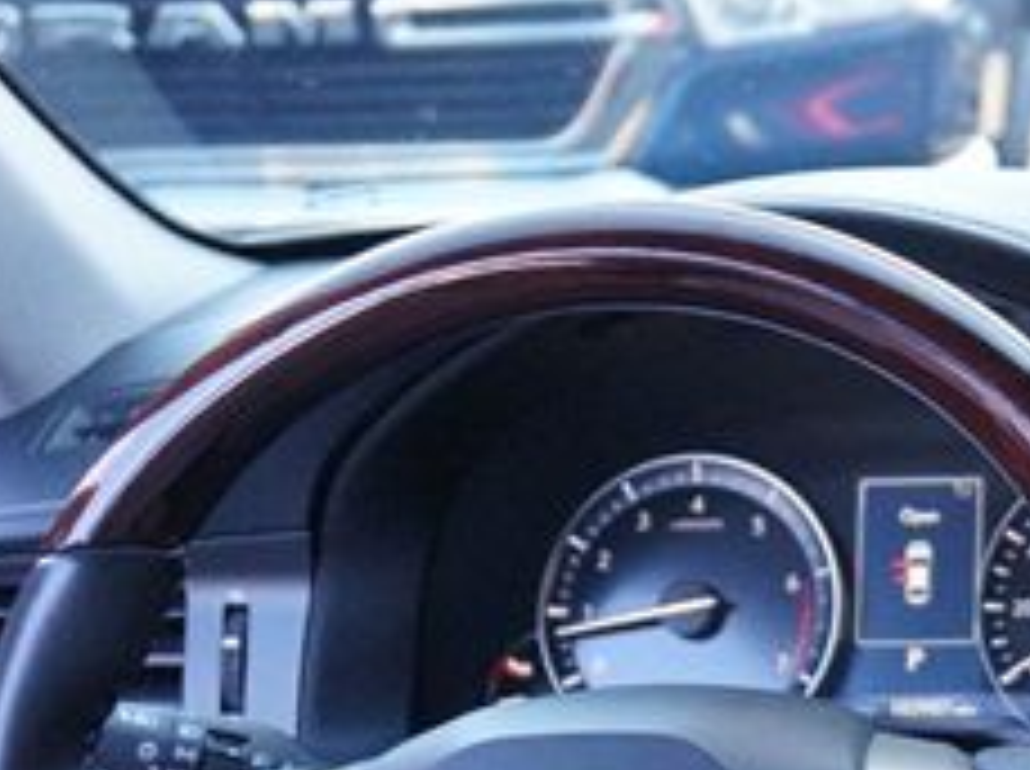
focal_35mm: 113
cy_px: 842
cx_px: 1336
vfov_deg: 12.8
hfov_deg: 16.5
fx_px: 3357
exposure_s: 1/160
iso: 2000
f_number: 4.5
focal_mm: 28
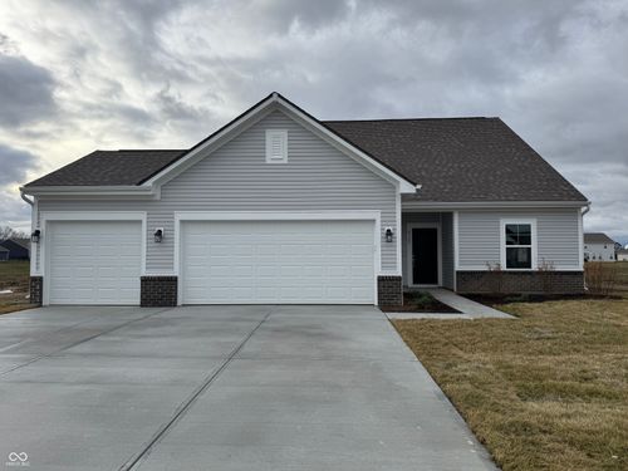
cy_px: 236
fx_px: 435
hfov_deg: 71.6
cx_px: 314
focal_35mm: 24
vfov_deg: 56.8
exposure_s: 1/3413
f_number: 1.78
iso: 80
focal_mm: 6.76
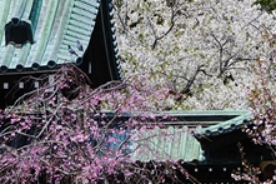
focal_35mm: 469
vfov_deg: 2.9
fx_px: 3593
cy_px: 49
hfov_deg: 4.4
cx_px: 221
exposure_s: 1/640
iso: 100
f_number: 8
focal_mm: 259
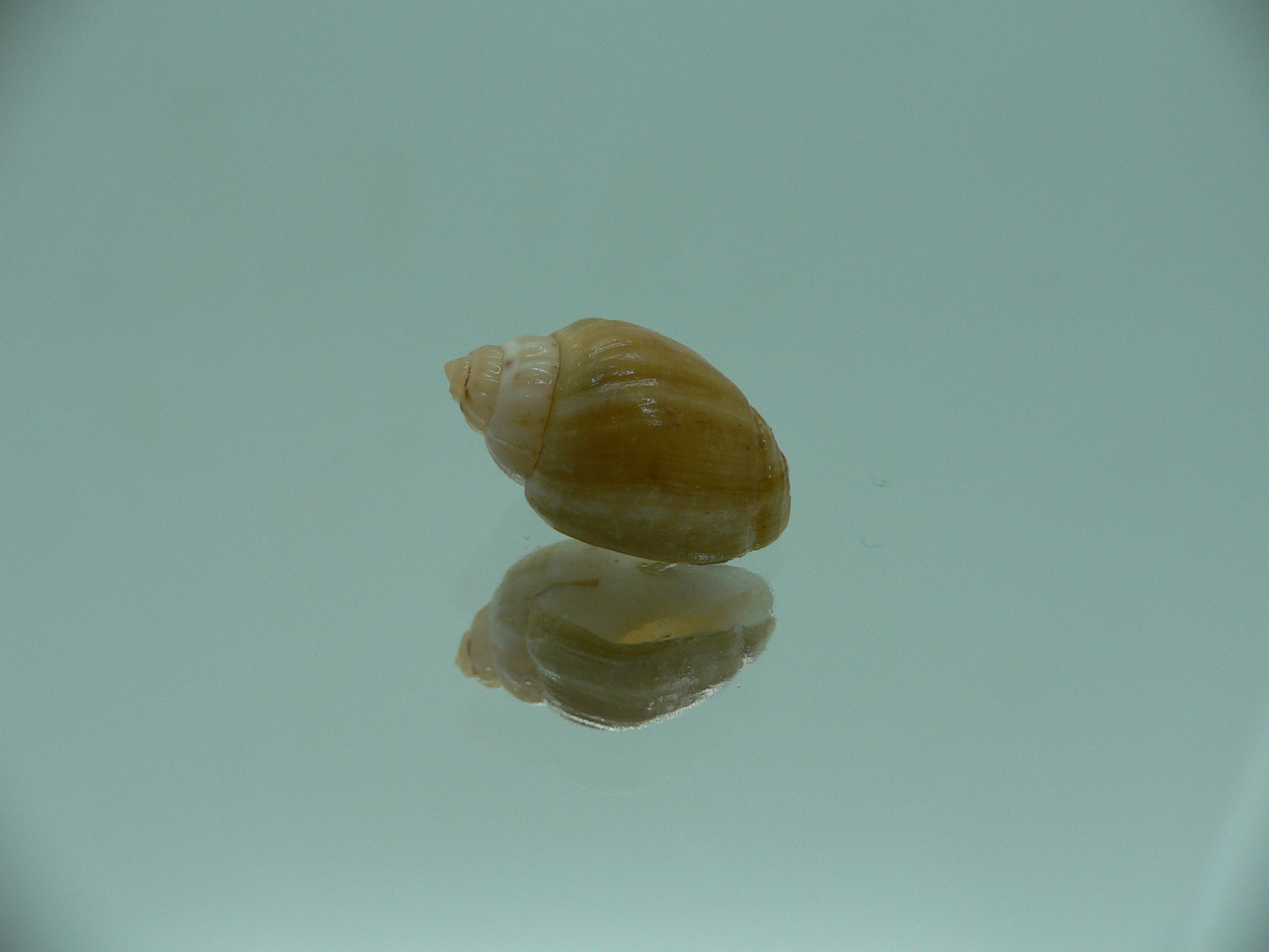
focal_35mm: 35
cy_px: 476
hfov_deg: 52.6
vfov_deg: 40.7
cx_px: 634
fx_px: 1283
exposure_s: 1/80
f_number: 2.8
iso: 80
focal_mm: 4.6
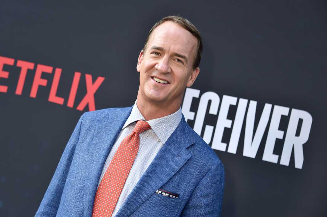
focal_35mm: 95
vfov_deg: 14.4
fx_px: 862
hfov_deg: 21.5
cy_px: 108
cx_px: 165
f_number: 5.6
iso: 500
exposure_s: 1/200
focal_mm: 92
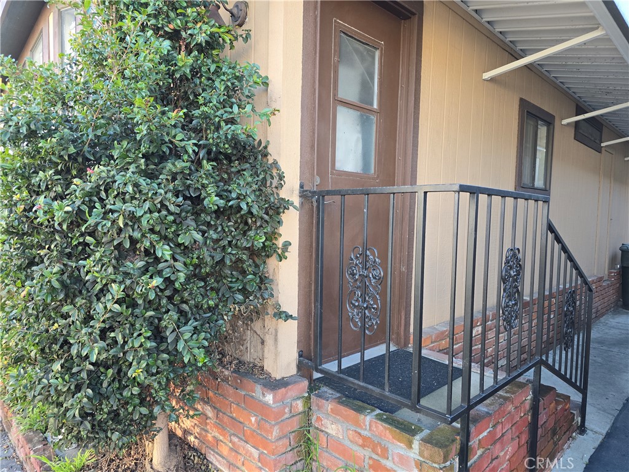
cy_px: 236
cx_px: 314
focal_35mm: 23
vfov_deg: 58.9
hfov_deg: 73.9
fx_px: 418
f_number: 1.7
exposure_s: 1/180
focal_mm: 6.3
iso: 125
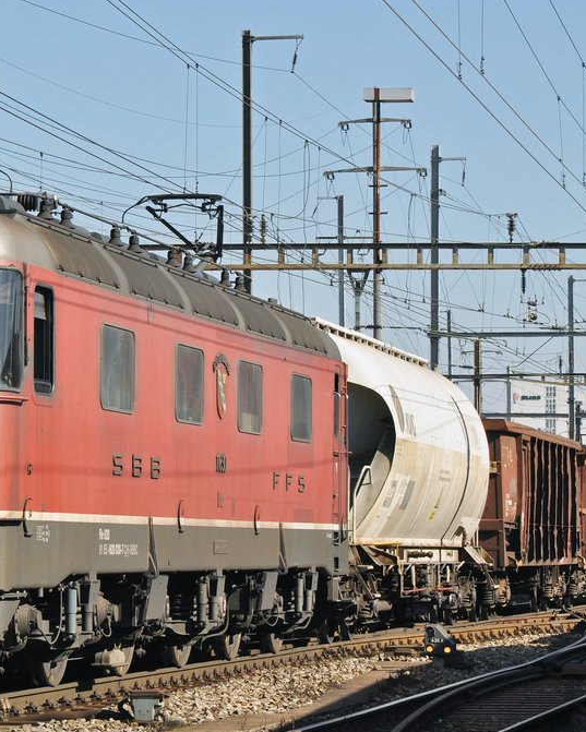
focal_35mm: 176
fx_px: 3815
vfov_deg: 11.0
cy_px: 337
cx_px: 155
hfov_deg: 8.8
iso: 400
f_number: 10
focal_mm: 70
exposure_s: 1/800
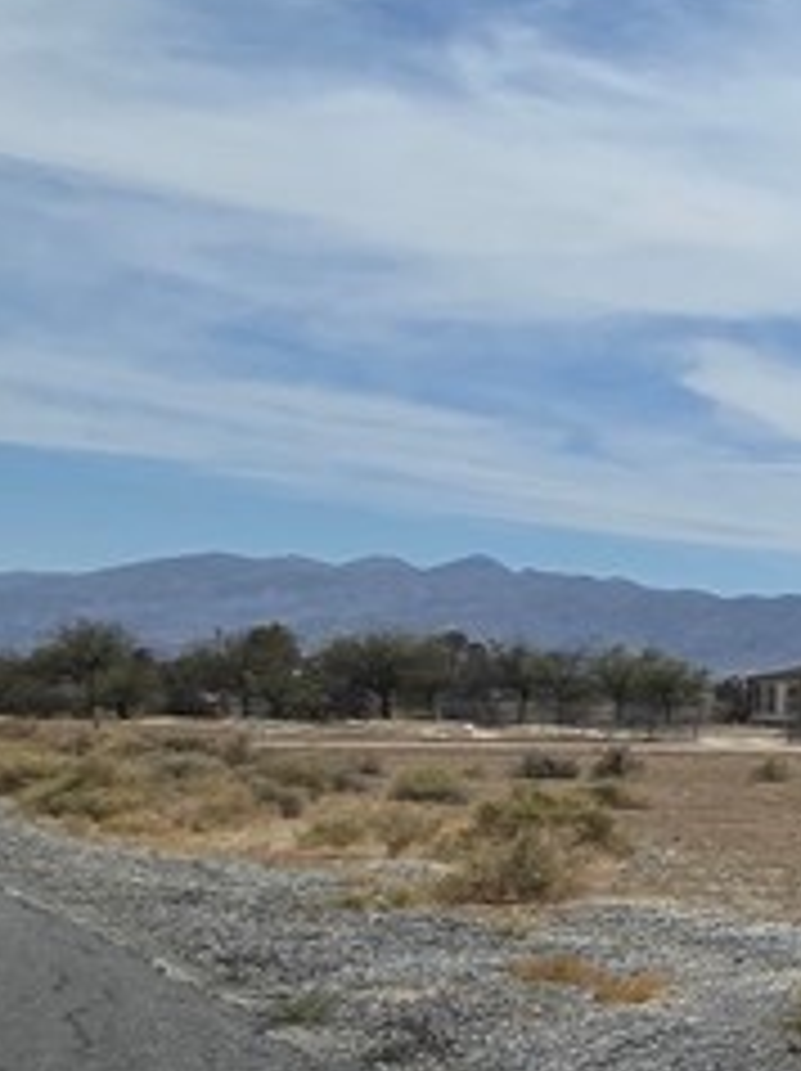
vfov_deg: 34.2
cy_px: 657
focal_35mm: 56
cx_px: 2052
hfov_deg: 14.0
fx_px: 1731
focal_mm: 2.2
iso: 50
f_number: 2.2
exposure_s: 1/6939
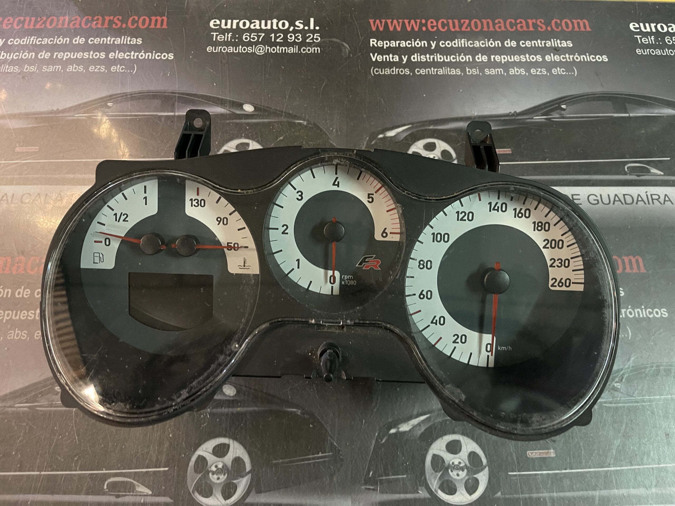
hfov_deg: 67.3
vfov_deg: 53.1
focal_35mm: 26
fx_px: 507
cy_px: 253
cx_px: 338
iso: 640
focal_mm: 5.1
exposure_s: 1/25
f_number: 1.6
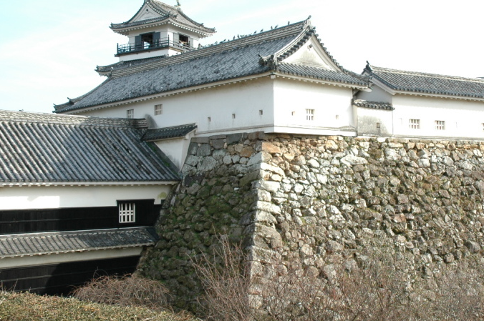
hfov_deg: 39.3
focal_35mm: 50
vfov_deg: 26.9
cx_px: 306
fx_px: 671
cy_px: 129
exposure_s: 1/200
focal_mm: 22
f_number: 7.1
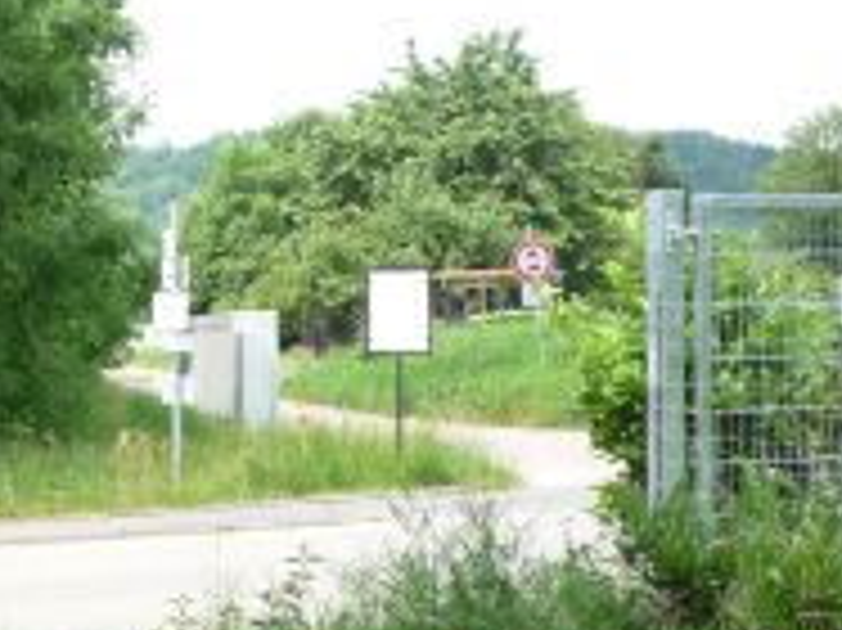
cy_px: 428
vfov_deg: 17.9
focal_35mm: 82
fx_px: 1993
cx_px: -162
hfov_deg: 22.1
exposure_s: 1/200
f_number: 4
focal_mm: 5.2
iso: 100
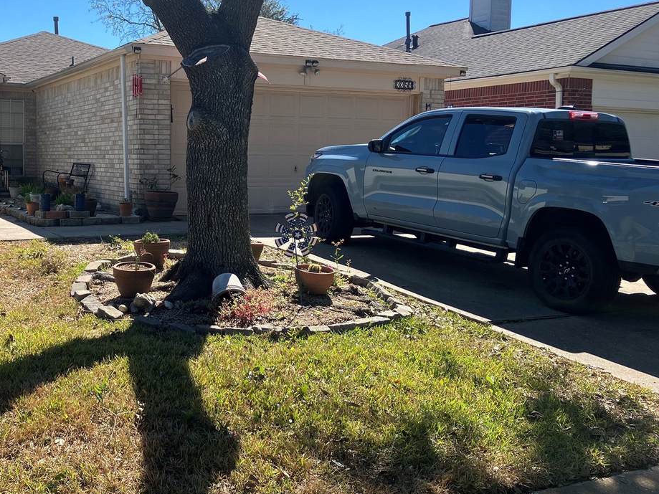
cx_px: 205
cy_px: 205
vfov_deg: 36.7
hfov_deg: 46.9
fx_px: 742
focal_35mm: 39
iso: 32
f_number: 1.8
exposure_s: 1/1312
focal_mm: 3.99
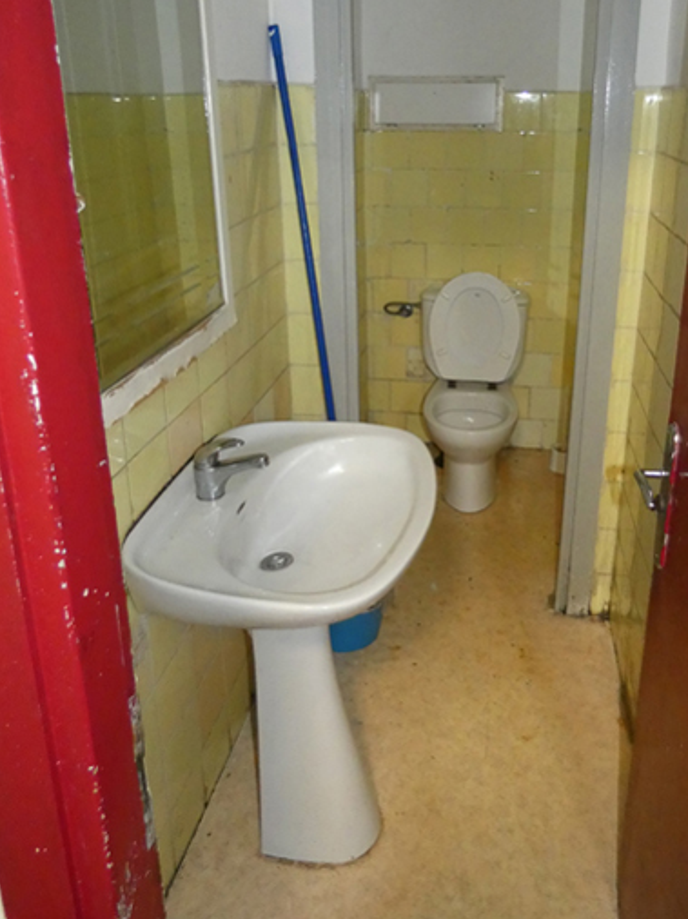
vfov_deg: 62.4
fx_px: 743
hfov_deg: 49.4
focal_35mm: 28
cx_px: 409
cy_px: 334
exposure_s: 1/60
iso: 800
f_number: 2.8
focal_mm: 3.6
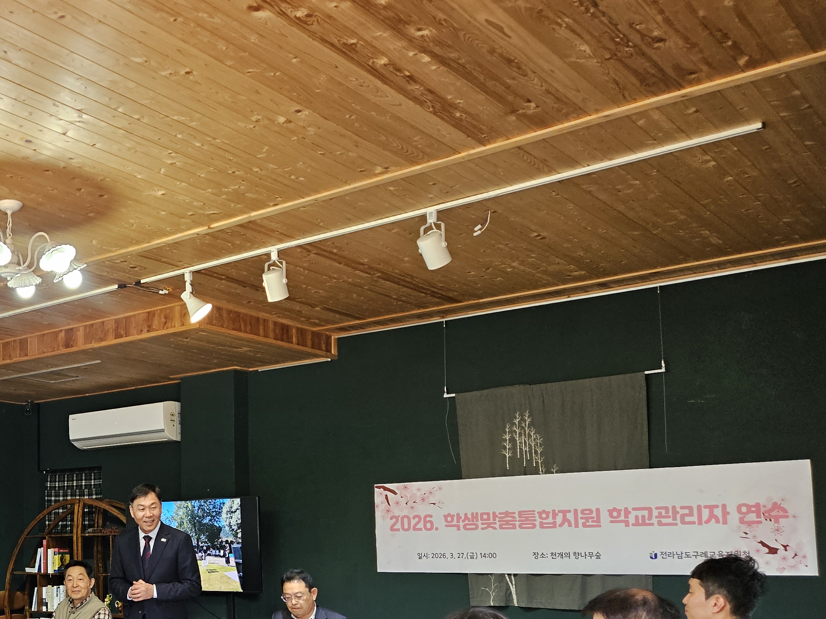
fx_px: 1050
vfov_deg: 32.4
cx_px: 68
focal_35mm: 44
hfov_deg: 39.5
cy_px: 448
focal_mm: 5.4
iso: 250
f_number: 1.8
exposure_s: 1/120
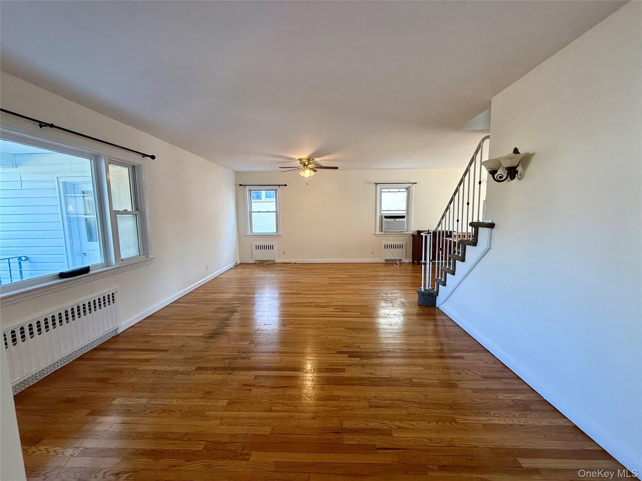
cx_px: 321
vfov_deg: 85.7
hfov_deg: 102.1
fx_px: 260
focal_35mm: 14
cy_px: 240
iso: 250
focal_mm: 2.22
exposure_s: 1/120
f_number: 2.2
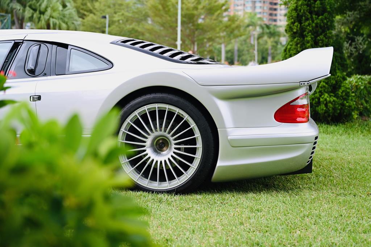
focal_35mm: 45
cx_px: 186
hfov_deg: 43.6
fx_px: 464
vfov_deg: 29.9
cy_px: 124
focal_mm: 45
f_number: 2.8
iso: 800
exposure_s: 1/1000
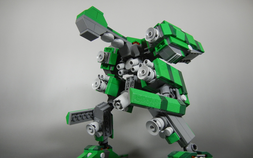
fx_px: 221
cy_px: 95
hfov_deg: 59.7
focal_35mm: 32
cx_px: 127
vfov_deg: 39.3
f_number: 3.5
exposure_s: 1/55.1
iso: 400
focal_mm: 5.4
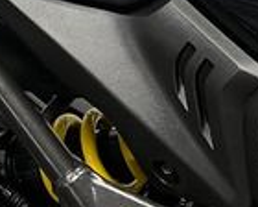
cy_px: -146
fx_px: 886
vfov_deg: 12.3
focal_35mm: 116
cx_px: 2
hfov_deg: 16.2
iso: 100
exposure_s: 1/50
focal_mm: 5.1
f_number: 1.6
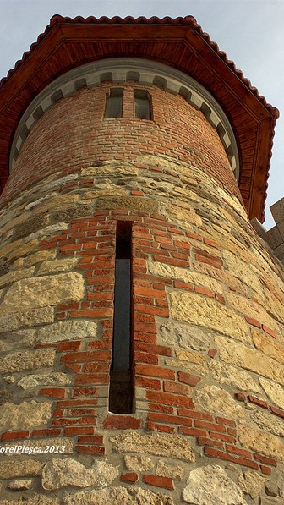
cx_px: 122
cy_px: 253
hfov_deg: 29.7
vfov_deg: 50.5
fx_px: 535
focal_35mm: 40
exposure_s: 1/125
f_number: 11
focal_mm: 24
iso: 100
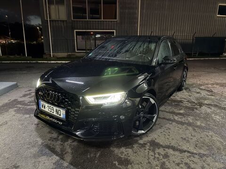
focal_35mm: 24
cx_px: 113
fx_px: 157
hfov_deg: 71.6
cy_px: 84
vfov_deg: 56.8
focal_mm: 6.76
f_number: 1.78
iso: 1600
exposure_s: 1/29
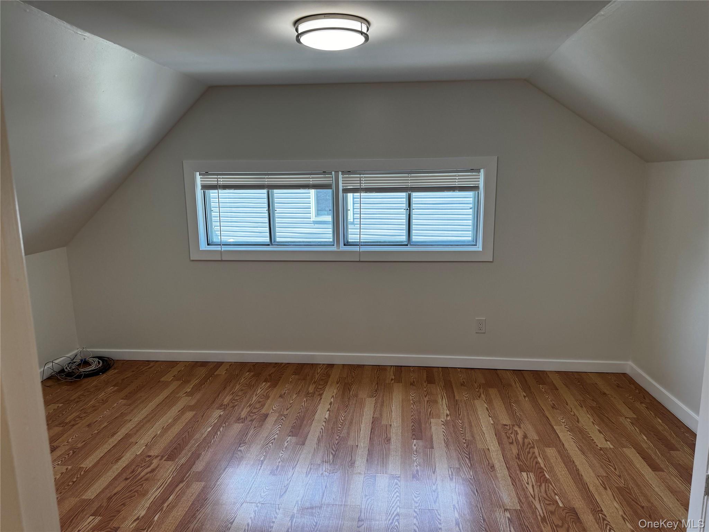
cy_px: 266
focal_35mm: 24
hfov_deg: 71.6
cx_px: 354
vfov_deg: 56.8
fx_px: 492
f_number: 1.78
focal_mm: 6.76
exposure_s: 1/167
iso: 100
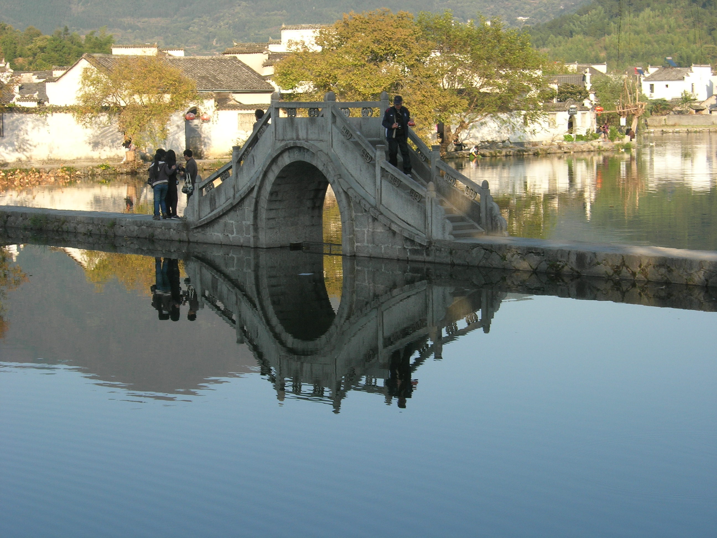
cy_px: 269
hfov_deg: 23.8
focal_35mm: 82
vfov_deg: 18.0
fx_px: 1698
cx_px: 358
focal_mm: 17
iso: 64
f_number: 6.8
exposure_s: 1/122
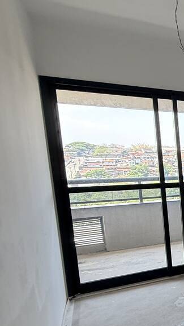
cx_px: 399
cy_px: 196
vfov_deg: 52.4
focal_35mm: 38
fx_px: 330
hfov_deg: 17.3
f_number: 2.2
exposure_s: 1/99
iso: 80
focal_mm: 2.22
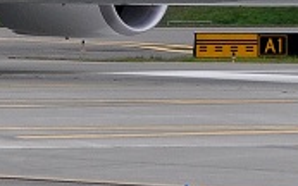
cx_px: -355
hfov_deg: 2.3
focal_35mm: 903
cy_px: -156
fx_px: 7328
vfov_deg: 1.5
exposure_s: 1/1250
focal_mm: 85
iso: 320
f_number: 5.6
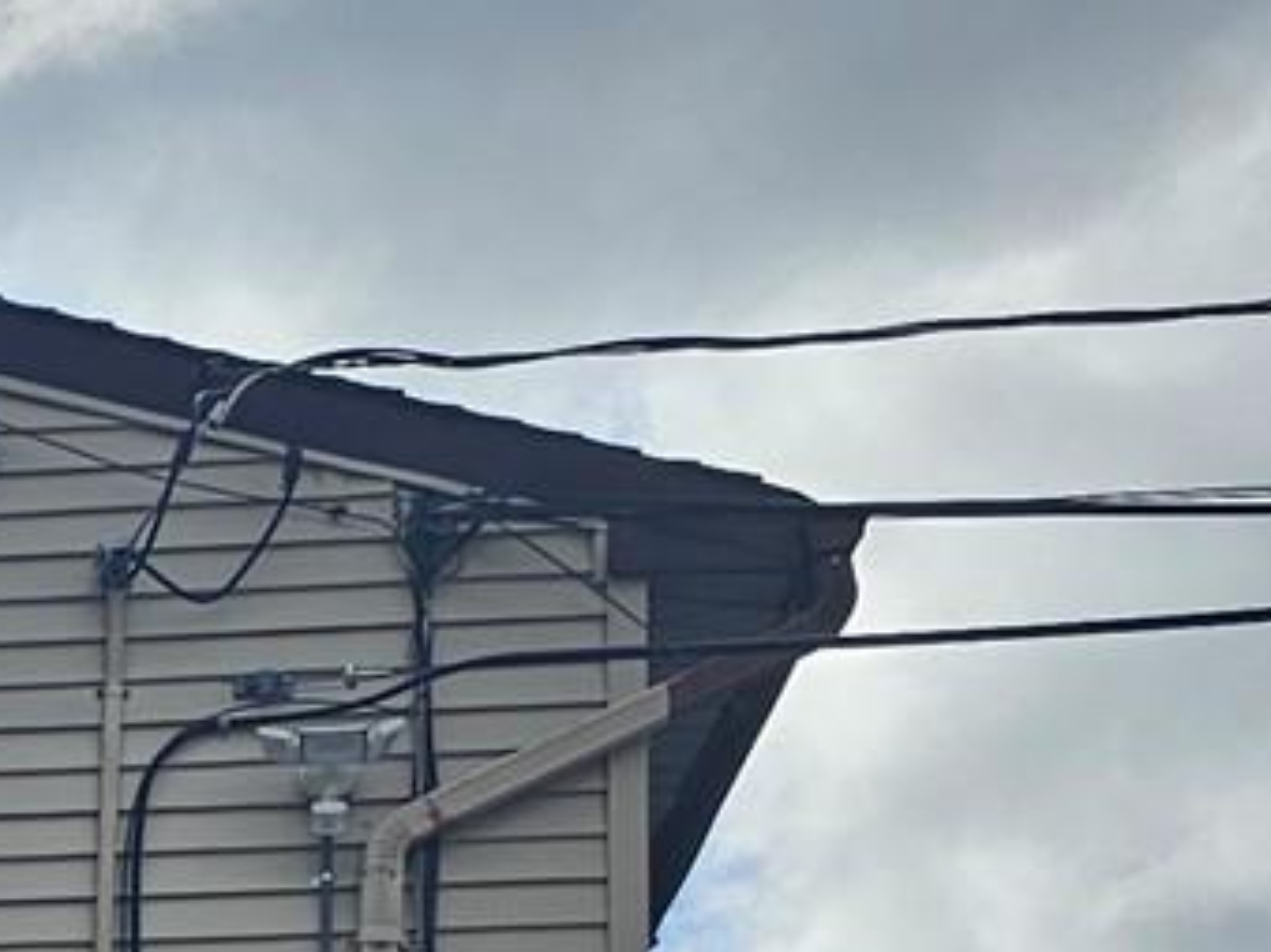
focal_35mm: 139
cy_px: 1829
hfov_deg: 12.4
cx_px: -1342
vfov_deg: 10.0
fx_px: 5102
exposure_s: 1/1654
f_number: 1.7
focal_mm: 6.3
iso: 12
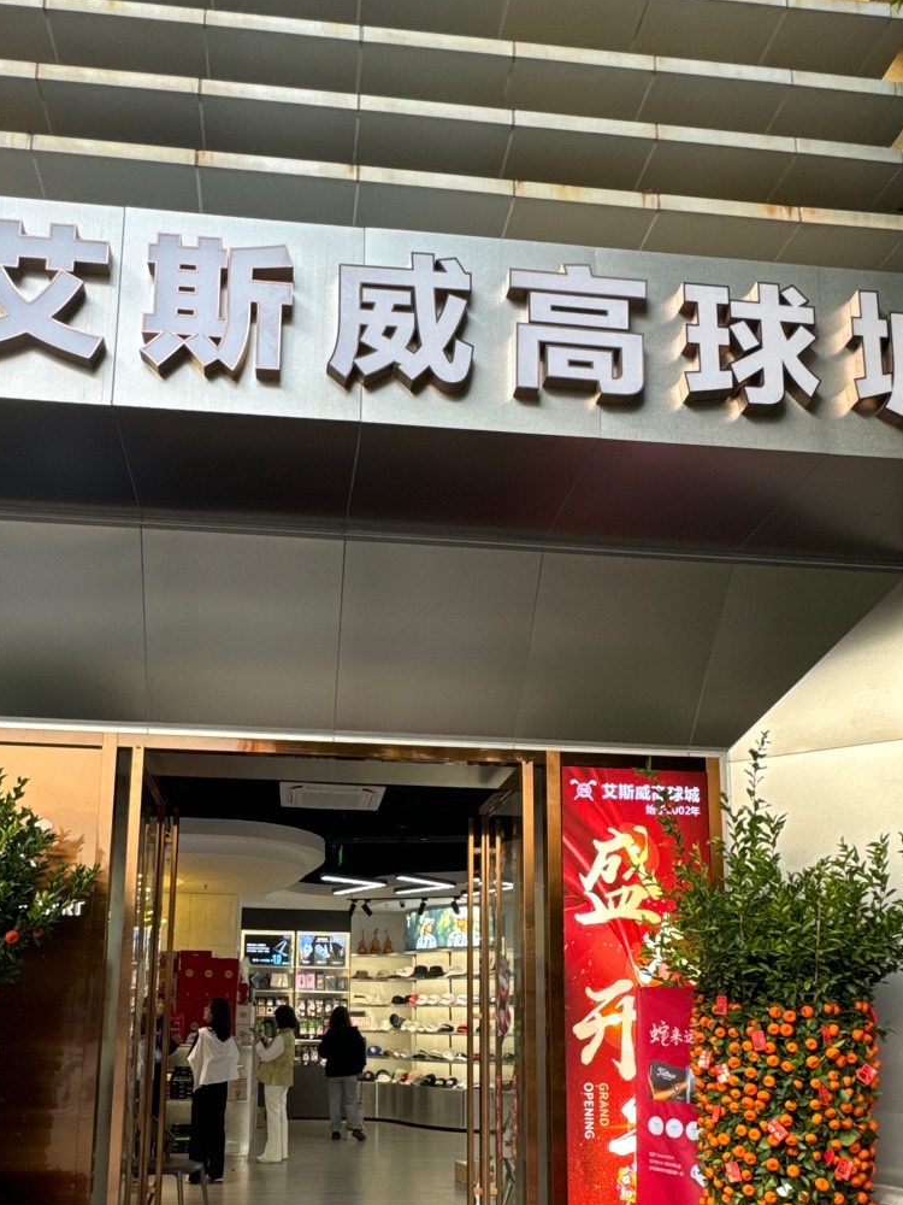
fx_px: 974
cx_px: 350
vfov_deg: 60.7
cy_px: 872
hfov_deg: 49.4
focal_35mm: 28
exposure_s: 1/99
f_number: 2.2
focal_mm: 2.22
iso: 100
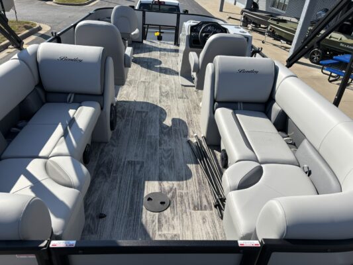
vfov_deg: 53.1
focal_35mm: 26
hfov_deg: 67.3
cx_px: 176
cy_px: 132
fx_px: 265
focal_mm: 5.96
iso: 50
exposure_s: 1/2857
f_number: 1.6
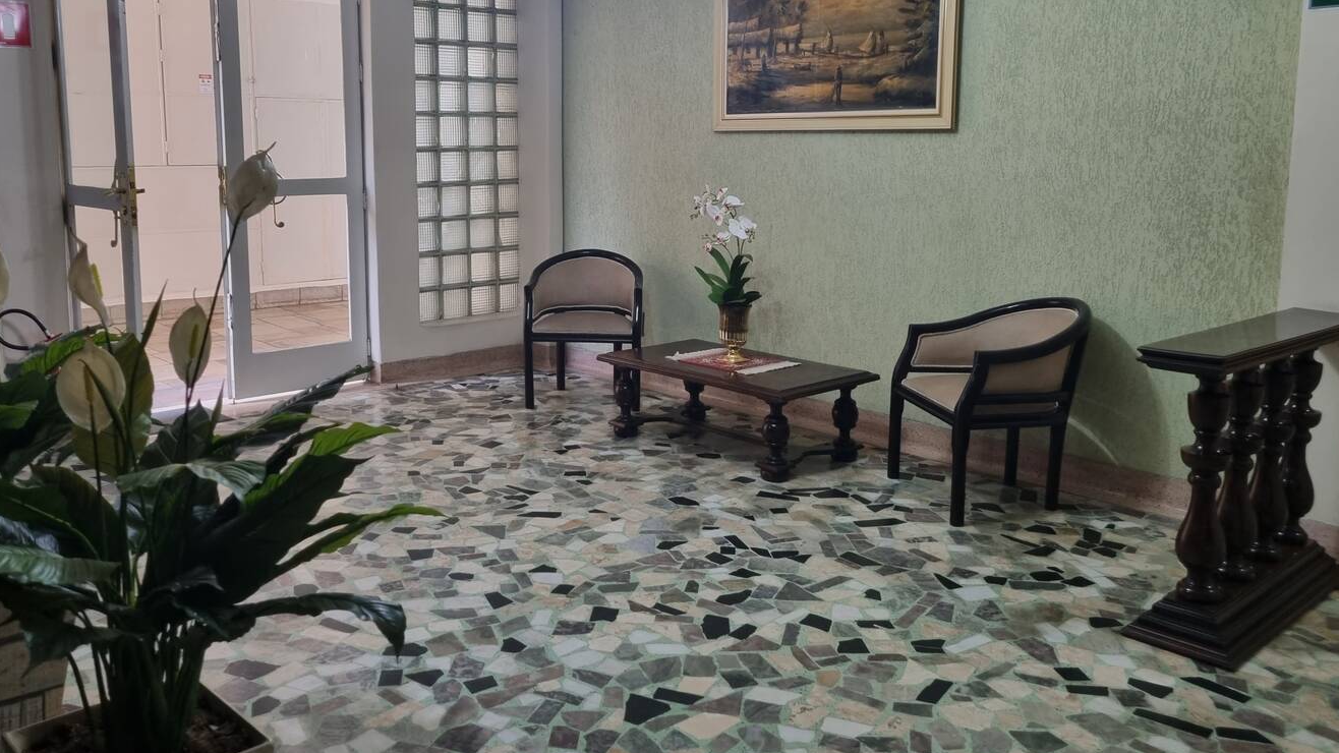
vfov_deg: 37.5
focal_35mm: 31
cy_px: 272
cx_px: 615
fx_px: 1101
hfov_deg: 62.5
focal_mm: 5.4
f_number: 1.8
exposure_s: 1/40
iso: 200
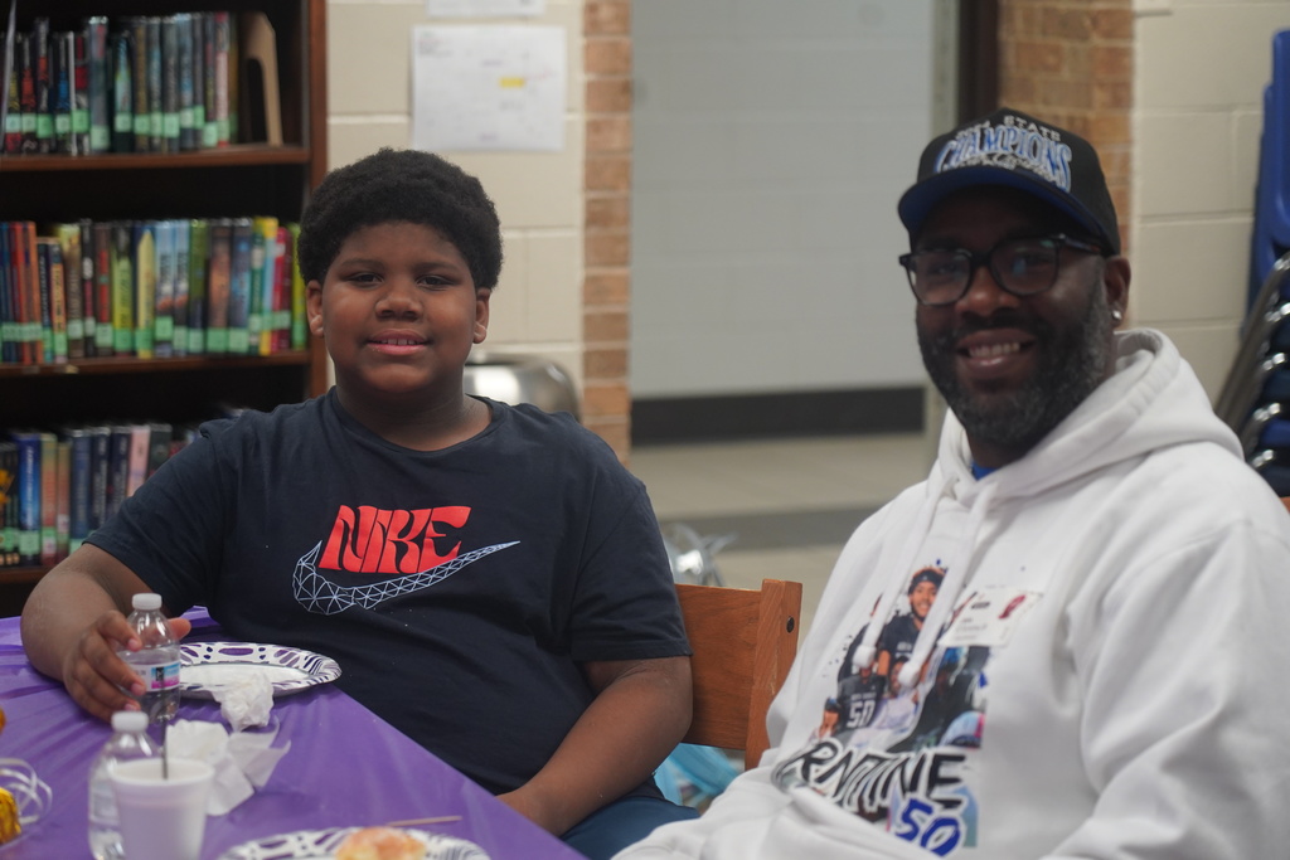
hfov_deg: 19.5
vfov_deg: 13.0
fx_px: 3763
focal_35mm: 105
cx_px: 645
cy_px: 430
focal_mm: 105
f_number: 4
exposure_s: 1/160
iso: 1600
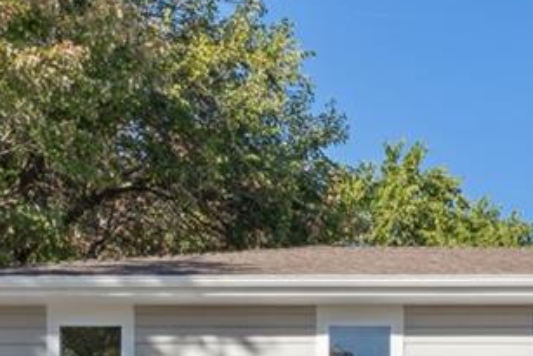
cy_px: 486
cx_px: 540
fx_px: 1057
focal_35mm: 71
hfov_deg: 26.7
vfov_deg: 17.7
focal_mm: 21.4
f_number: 22
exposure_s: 1/20
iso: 100
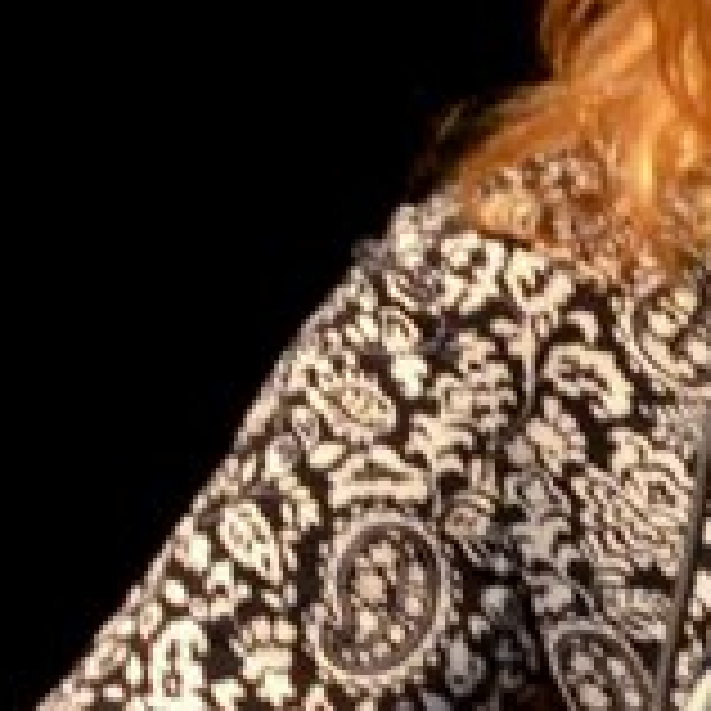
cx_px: 873
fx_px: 67506
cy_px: 1091
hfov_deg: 0.6
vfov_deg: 0.6
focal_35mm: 2905
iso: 1600
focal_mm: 300
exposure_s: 1/125
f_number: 5.6
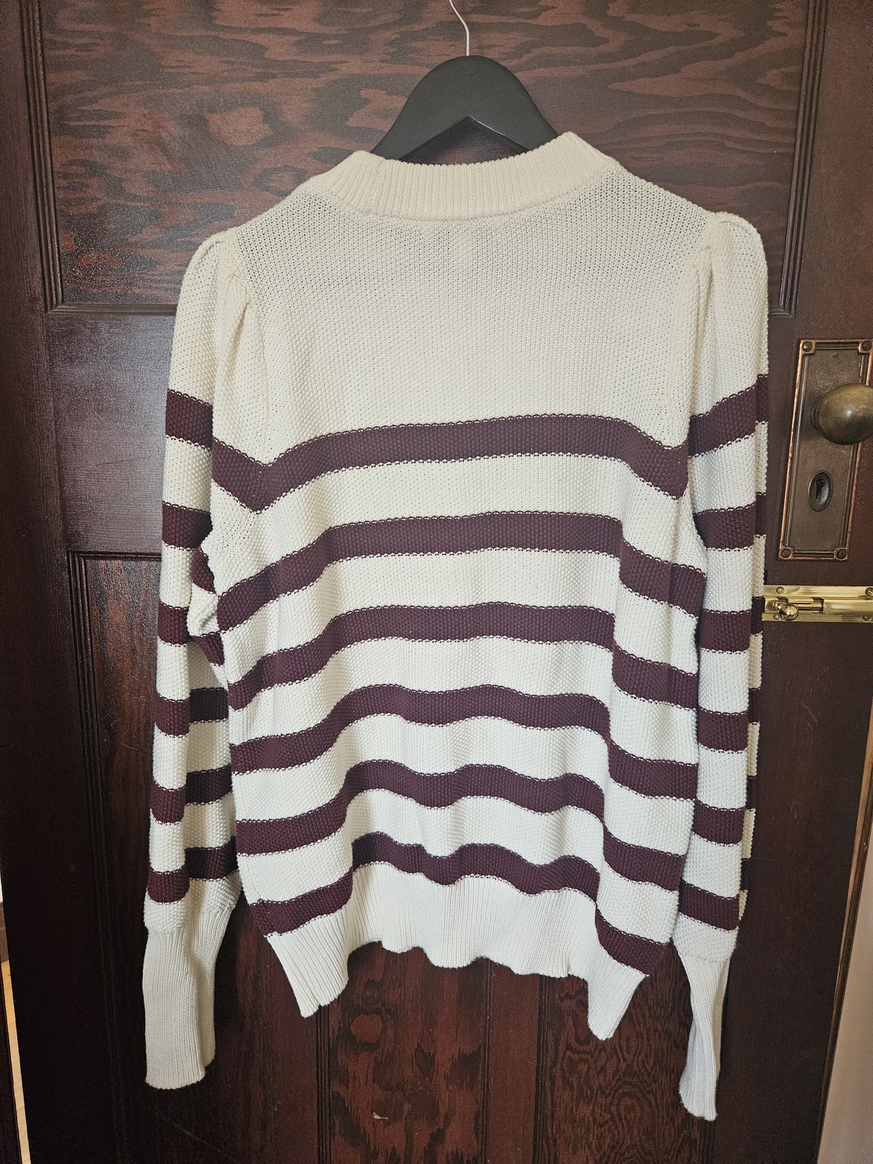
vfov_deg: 73.9
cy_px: 582
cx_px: 436
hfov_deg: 58.9
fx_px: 773
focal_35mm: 23
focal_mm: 5.4
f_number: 1.8
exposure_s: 1/142
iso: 640
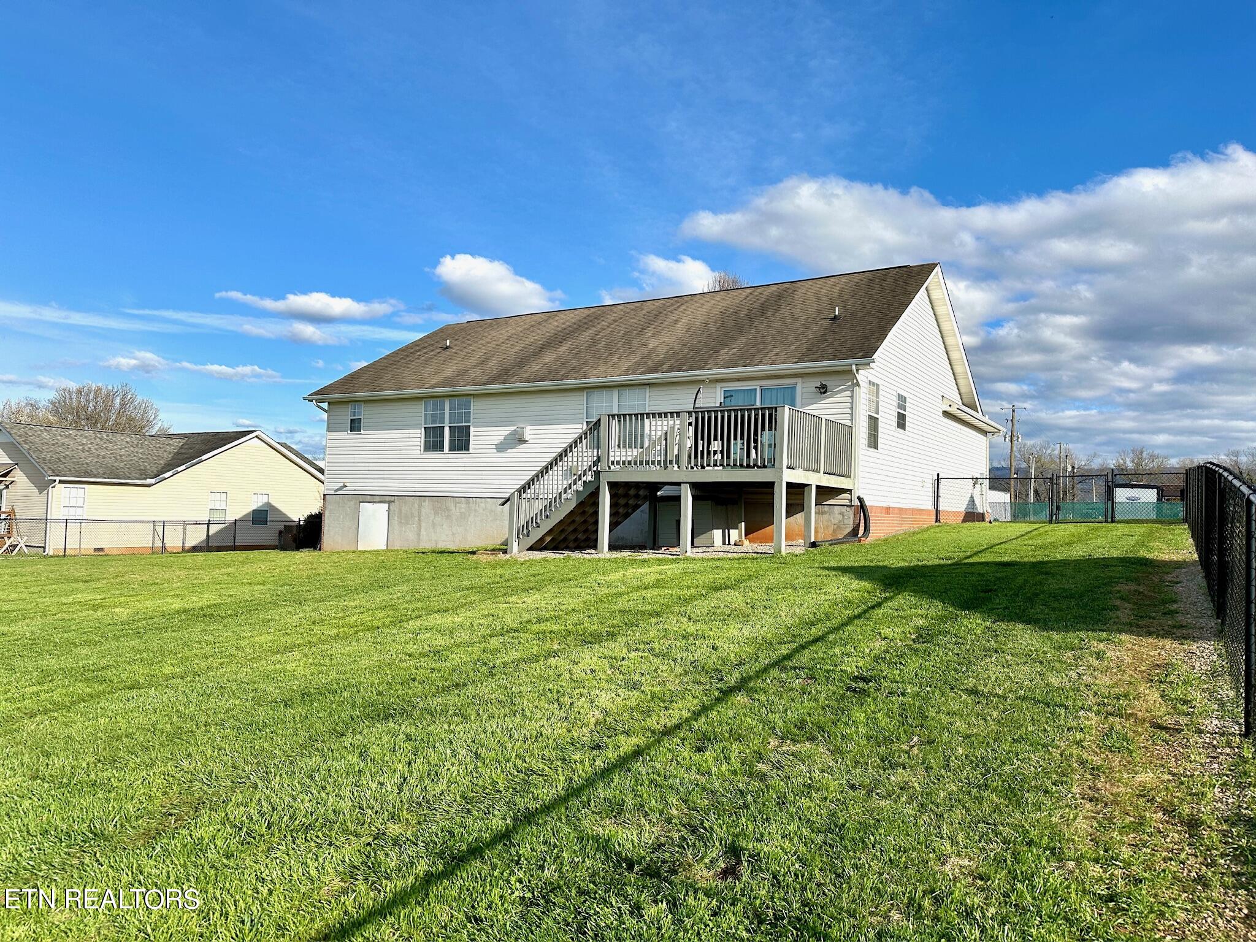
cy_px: 471
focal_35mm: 24
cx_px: 628
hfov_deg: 71.6
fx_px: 871
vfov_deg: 56.8
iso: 80
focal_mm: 6.86
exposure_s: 1/4762
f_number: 1.78
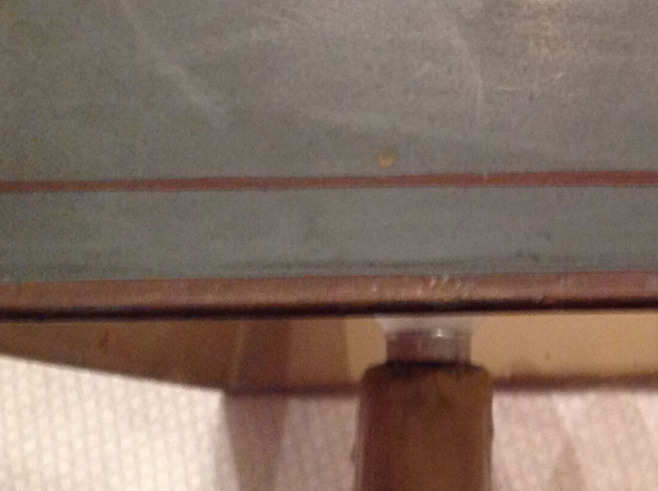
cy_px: 141
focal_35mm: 83
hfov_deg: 22.5
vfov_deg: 17.7
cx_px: 692
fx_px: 1575
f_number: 2.4
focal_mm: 4.28
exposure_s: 1/15
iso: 320
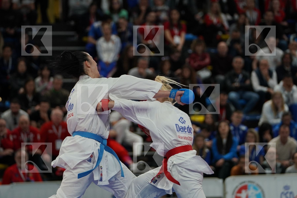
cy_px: 99
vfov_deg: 6.4
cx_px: 148
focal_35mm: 214
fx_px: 1765
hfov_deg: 9.6
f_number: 2.8
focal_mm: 143
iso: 1250
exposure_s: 1/1000
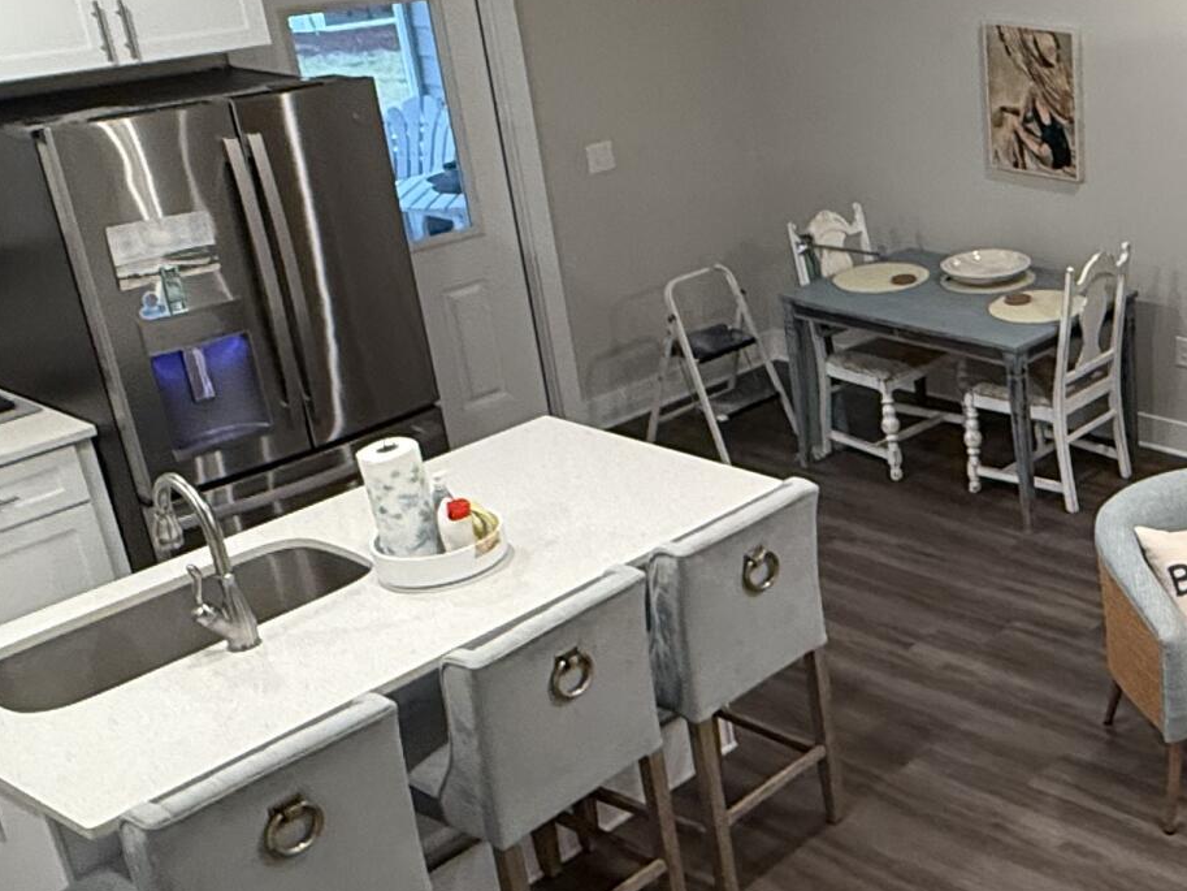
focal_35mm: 46
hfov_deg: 36.0
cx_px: 1257
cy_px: 385
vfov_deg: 31.5
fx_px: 1578
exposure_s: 1/120
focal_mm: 2.22
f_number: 2.2
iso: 500
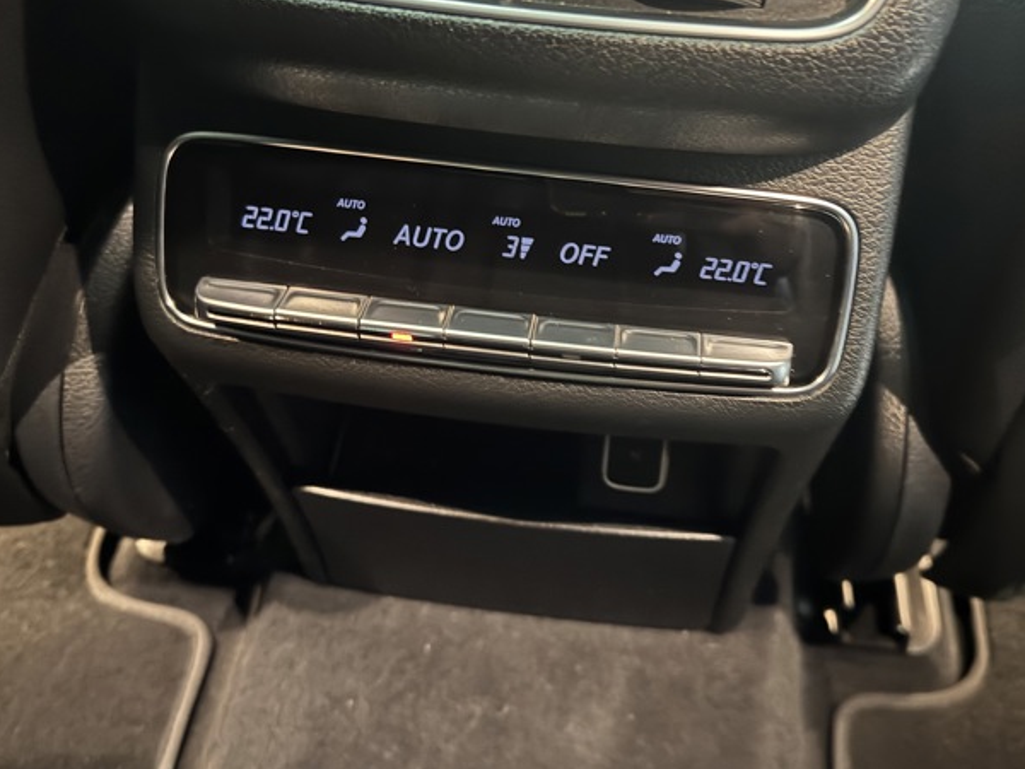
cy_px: 291
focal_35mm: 32
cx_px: 591
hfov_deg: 56.6
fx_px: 948
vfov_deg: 43.8
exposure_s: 1/13
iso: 1250
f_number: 1.78
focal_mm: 6.76
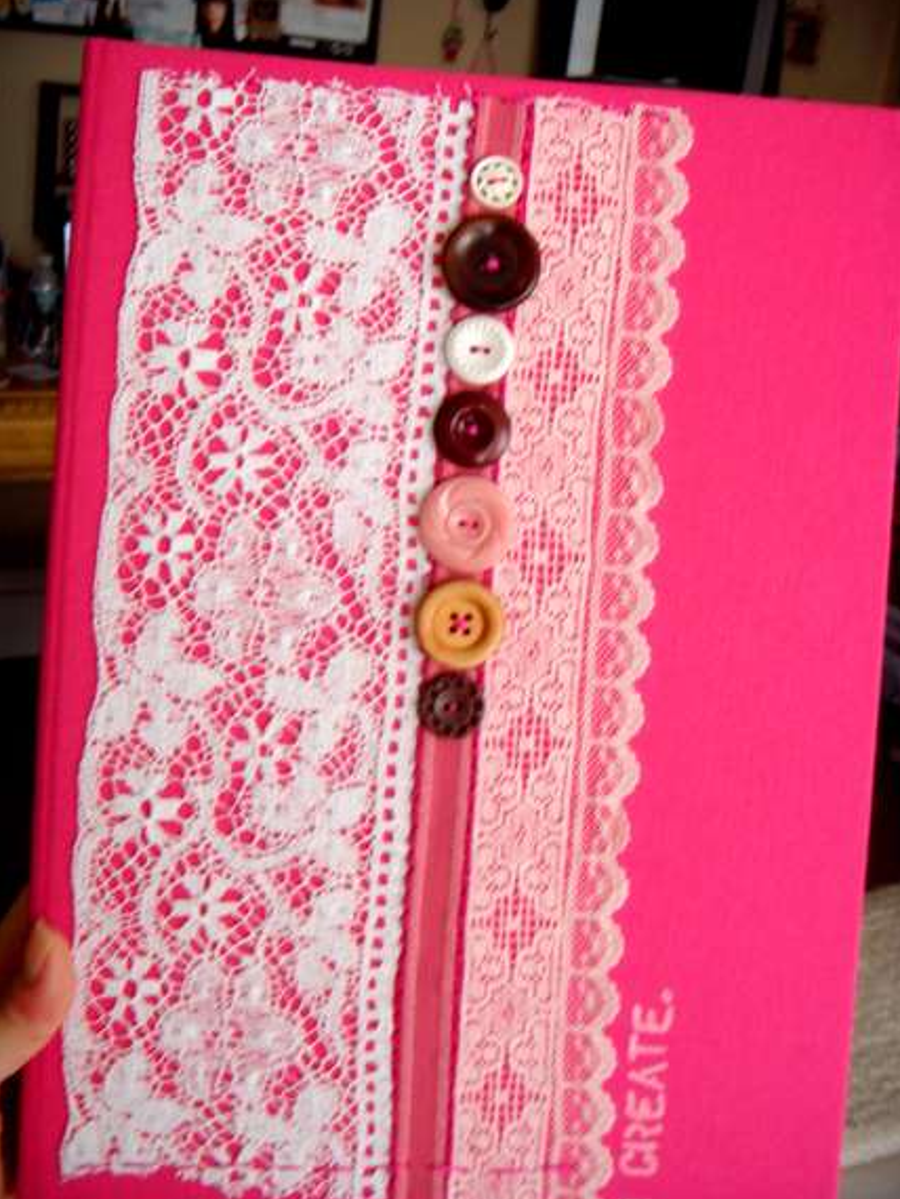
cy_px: 618
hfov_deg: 36.0
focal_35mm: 40
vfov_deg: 46.8
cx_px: 469
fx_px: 1386
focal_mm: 6.4
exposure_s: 1/9.67
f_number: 3.5
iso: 64
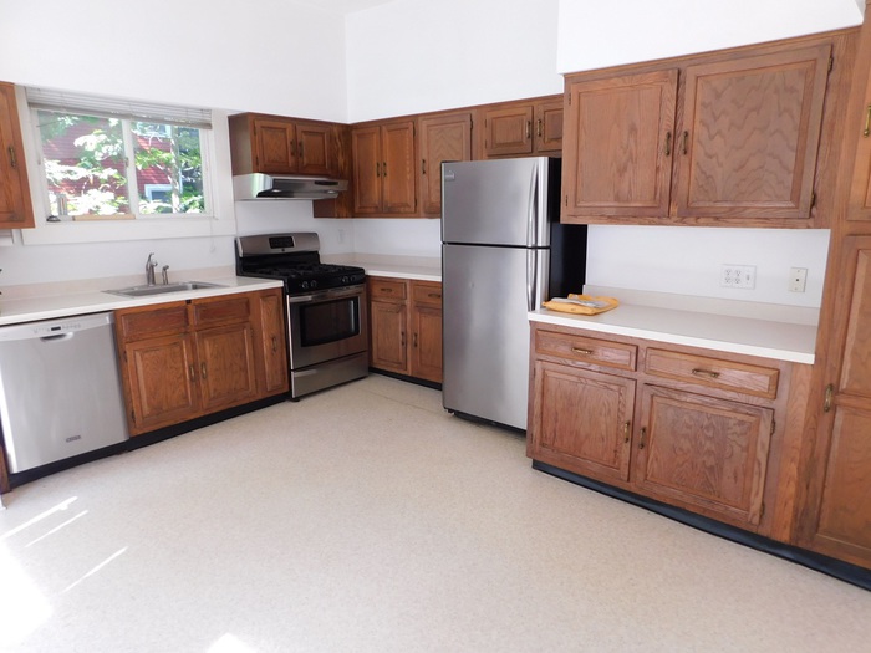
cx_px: 436
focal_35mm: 23
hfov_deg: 73.9
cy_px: 326
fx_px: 579
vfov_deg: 58.9
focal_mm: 4
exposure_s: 1/40
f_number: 3
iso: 125
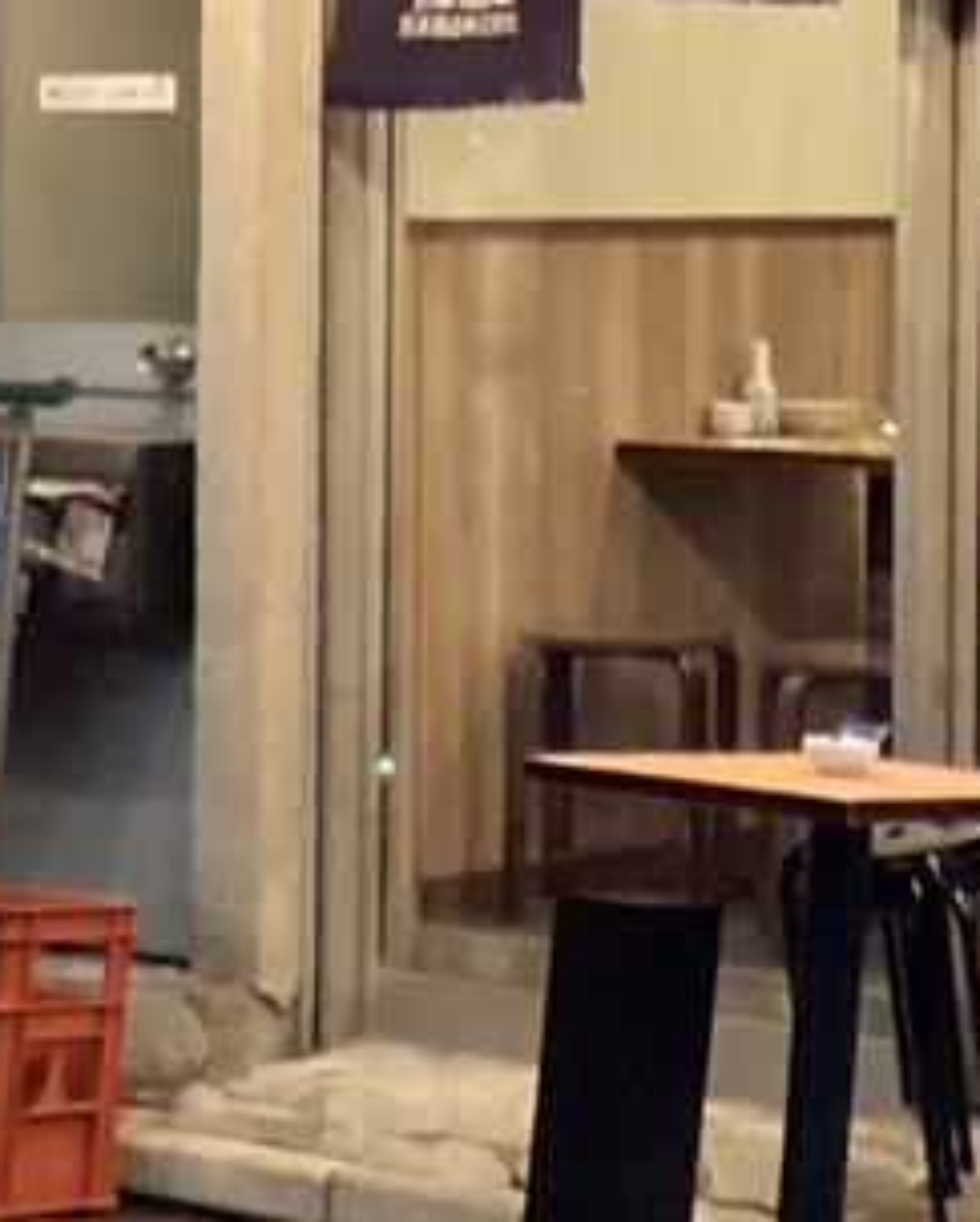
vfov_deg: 13.7
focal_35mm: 139
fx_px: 5032
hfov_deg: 11.0
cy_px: 107
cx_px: 1075
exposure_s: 1/40
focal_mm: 3.3
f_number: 2.4
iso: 400
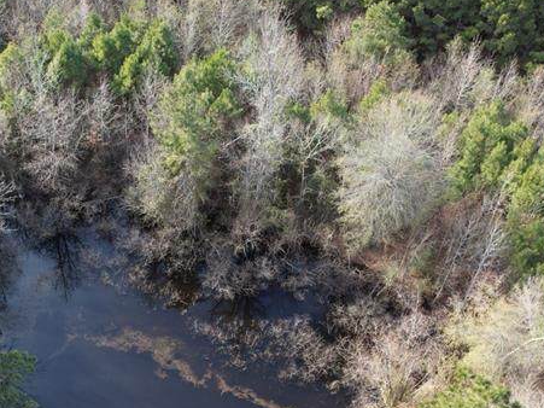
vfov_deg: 30.0
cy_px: 282
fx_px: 754
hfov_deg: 38.9
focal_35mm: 48
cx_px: 153
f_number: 2.8
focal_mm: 8.38
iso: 100
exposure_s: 1/200
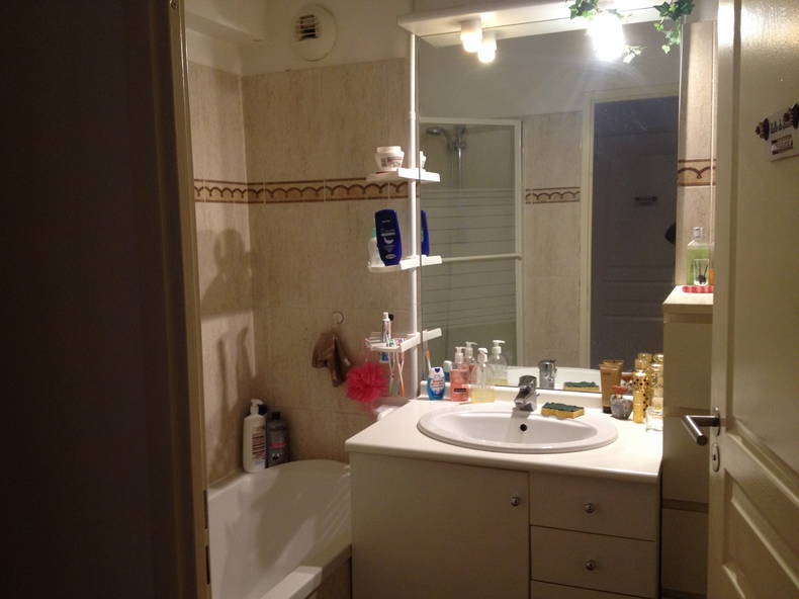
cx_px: 400
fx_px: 808
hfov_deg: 52.6
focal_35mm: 35
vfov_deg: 40.7
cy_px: 300
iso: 125
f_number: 2.4
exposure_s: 1/20
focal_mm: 4.28
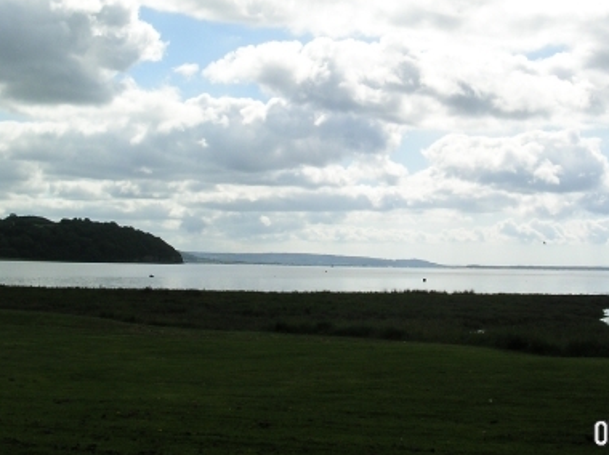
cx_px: 345
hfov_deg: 32.2
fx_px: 1054
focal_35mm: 60
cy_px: 143
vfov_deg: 24.2
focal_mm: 7.8
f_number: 5.6
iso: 100
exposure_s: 1/1000
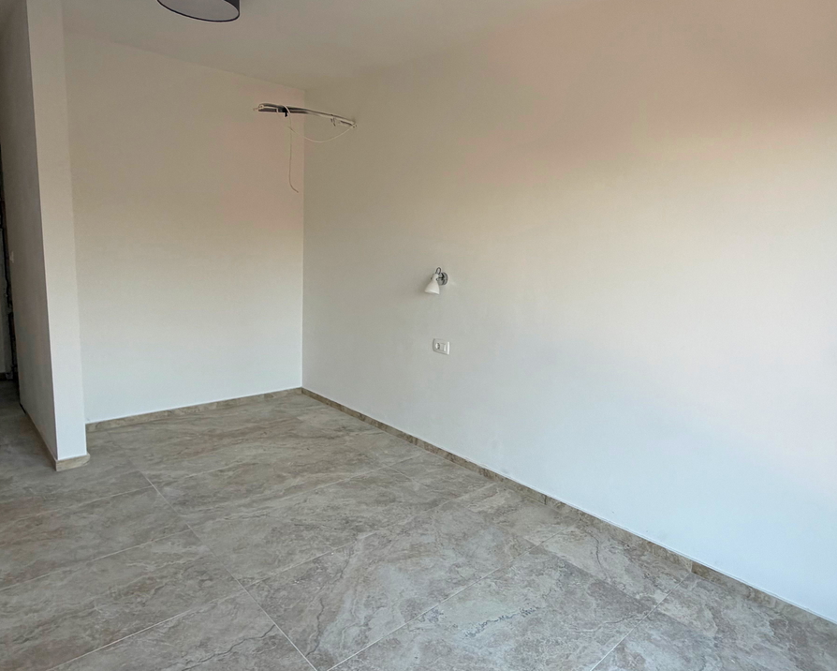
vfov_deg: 63.2
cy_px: 326
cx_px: 460
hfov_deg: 74.8
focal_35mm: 22
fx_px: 545
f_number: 2.2
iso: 125
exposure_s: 1/121
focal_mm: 2.22
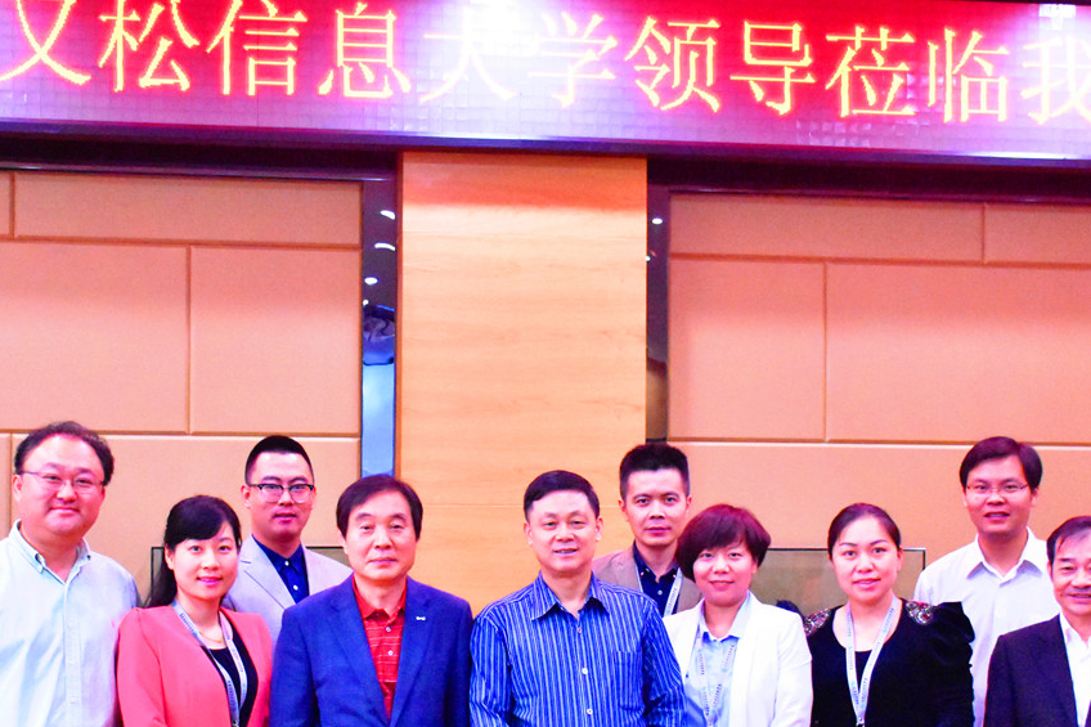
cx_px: 530
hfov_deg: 29.2
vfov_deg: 19.7
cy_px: 486
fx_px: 2091
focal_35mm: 69
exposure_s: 1/250
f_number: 3.8
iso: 11400
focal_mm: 26
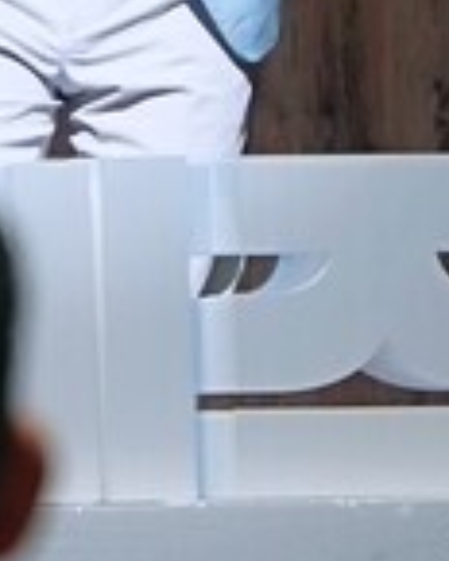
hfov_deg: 1.7
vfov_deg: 2.1
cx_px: -666
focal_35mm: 915
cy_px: 329
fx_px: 15199
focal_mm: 105
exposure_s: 1/125
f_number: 4
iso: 2000
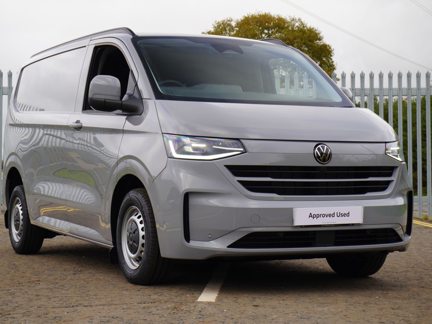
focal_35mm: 75
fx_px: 936
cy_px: 162
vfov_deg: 19.6
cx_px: 205
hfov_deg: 26.0
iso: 125
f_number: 5.6
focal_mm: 46
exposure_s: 1/90
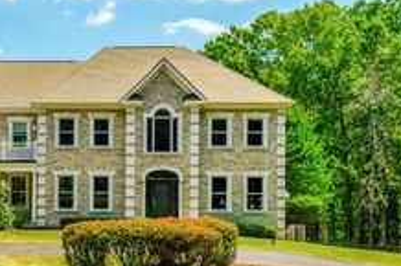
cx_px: 17
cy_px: 179
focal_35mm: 55
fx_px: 612
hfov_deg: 33.7
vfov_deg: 24.5
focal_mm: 24
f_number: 7.1
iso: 1250
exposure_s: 1/3200
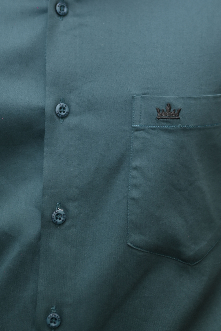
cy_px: 166
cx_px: 110
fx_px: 460
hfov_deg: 27.0
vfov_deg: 39.6
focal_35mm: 50
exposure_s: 1/200
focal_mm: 50
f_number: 2
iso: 160
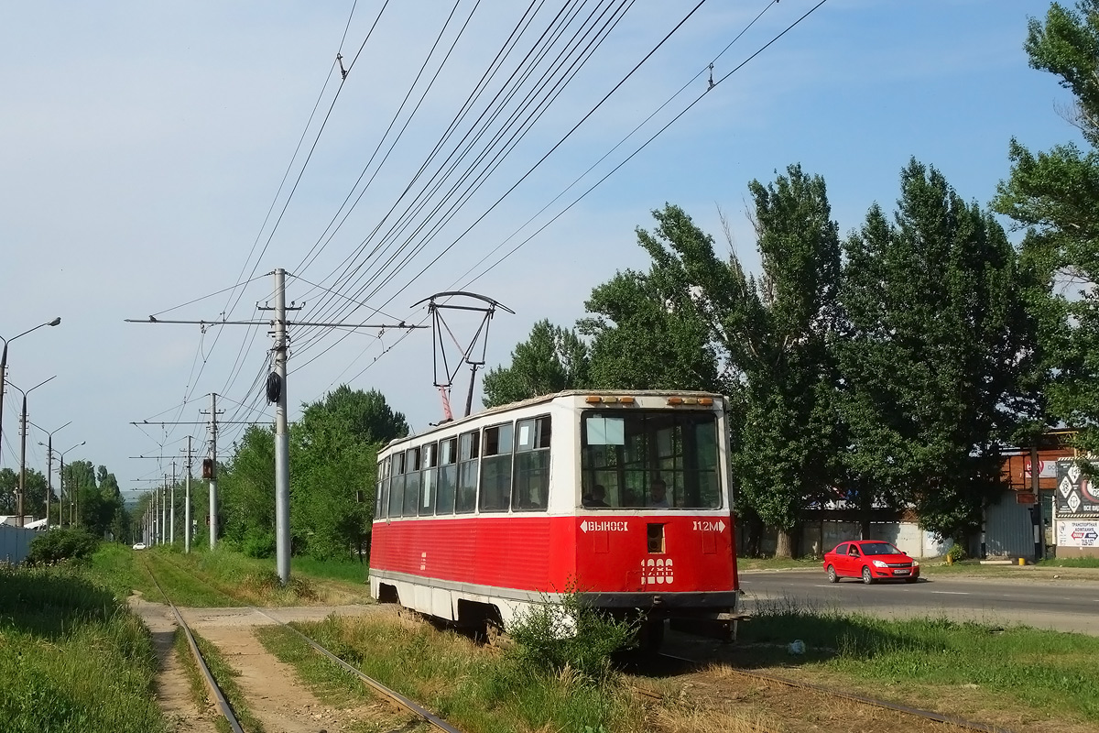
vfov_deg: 35.1
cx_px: 550
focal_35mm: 38
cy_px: 366
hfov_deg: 50.7
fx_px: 1160
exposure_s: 1/500
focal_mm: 14.23
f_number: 6.3
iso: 125
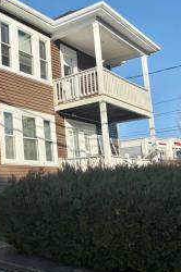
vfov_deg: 48.5
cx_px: -20
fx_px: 302
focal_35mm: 40
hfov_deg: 29.8
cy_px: 135
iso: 80
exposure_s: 1/5714
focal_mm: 6.76
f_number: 1.78
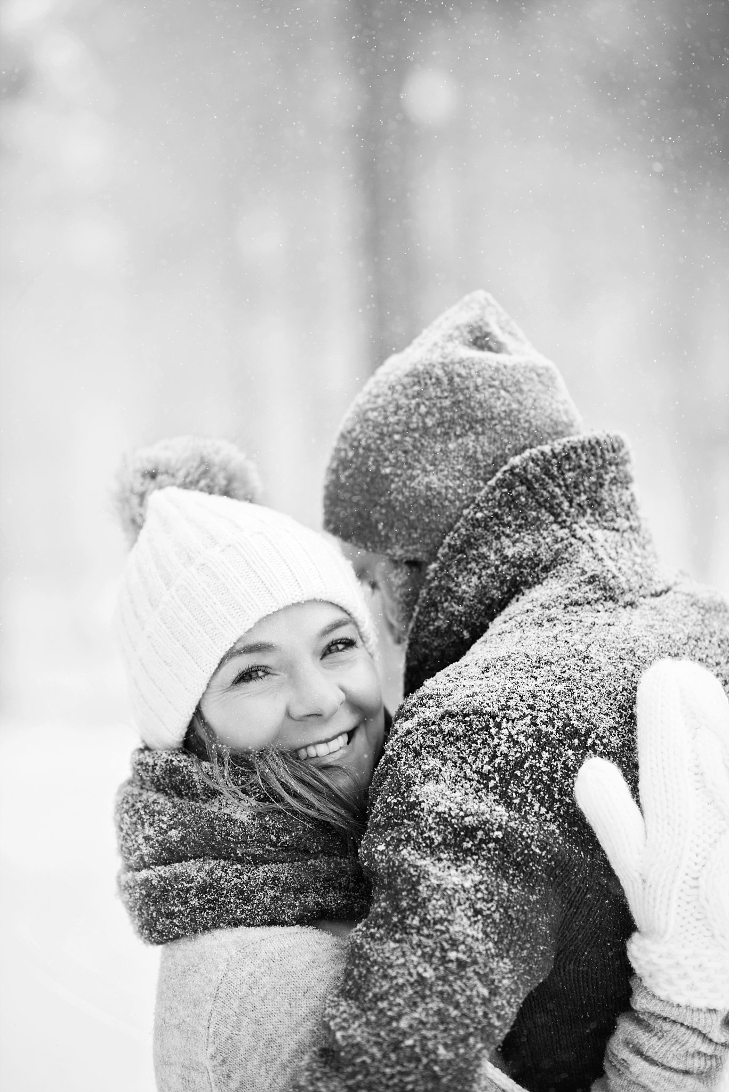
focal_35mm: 85
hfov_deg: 16.1
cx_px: 364
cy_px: 546
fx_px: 2579
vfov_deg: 23.9
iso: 200
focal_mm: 85
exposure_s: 1/1000
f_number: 2.5
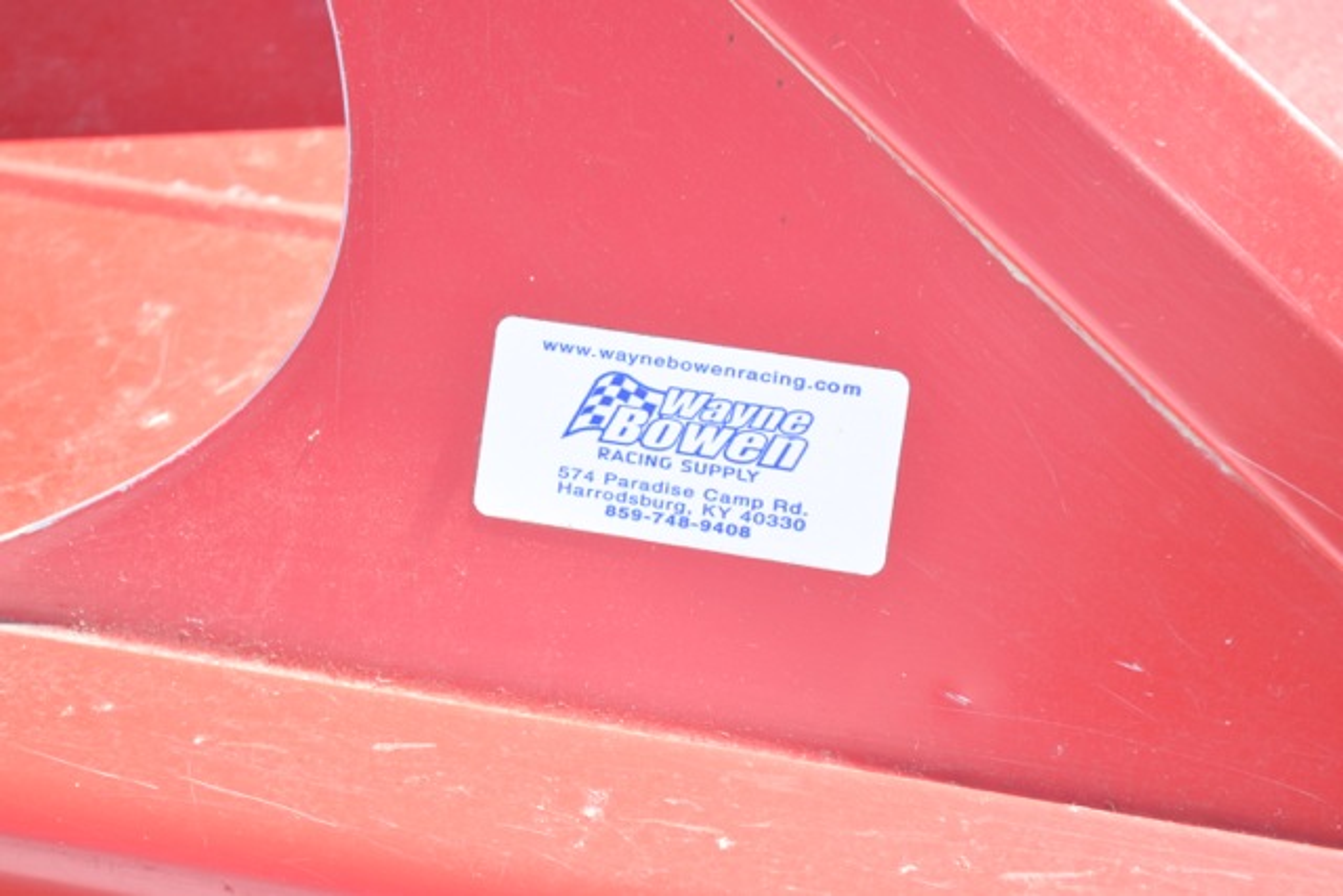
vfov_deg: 16.6
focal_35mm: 82
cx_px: 672
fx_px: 3078
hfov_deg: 24.6
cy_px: 448
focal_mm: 55
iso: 100
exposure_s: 1/100
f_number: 5.6
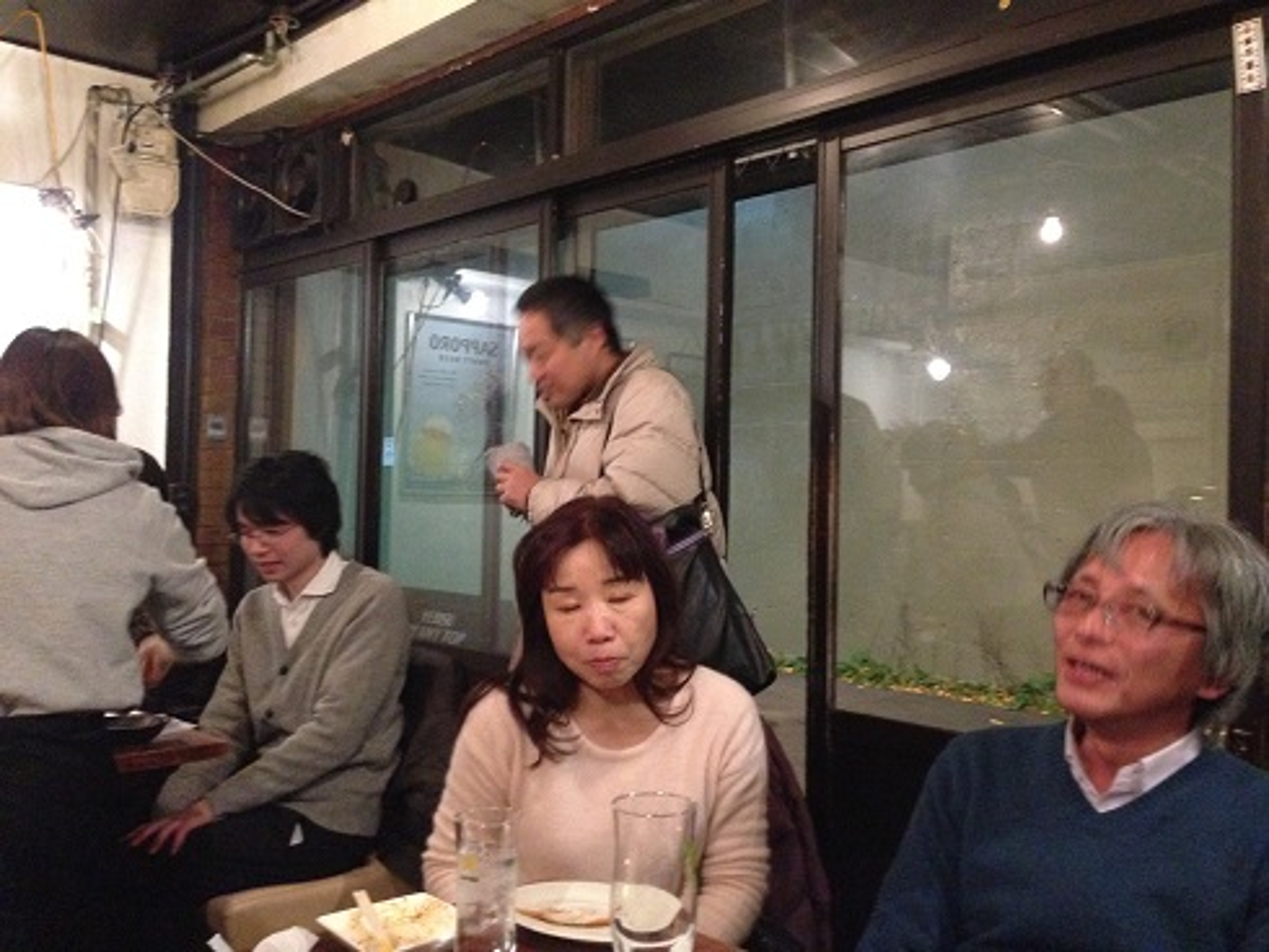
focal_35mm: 33
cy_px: 476
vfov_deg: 43.0
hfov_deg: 55.3
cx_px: 634
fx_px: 1210
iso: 800
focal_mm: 4.12
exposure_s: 1/15
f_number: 2.4
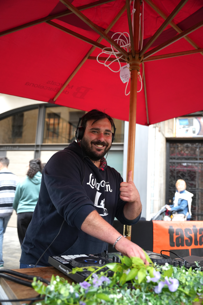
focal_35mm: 32
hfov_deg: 40.5
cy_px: 152
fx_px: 275
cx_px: 102
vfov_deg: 58.0
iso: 1000
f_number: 2.8
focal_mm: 32.5
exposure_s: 1/500
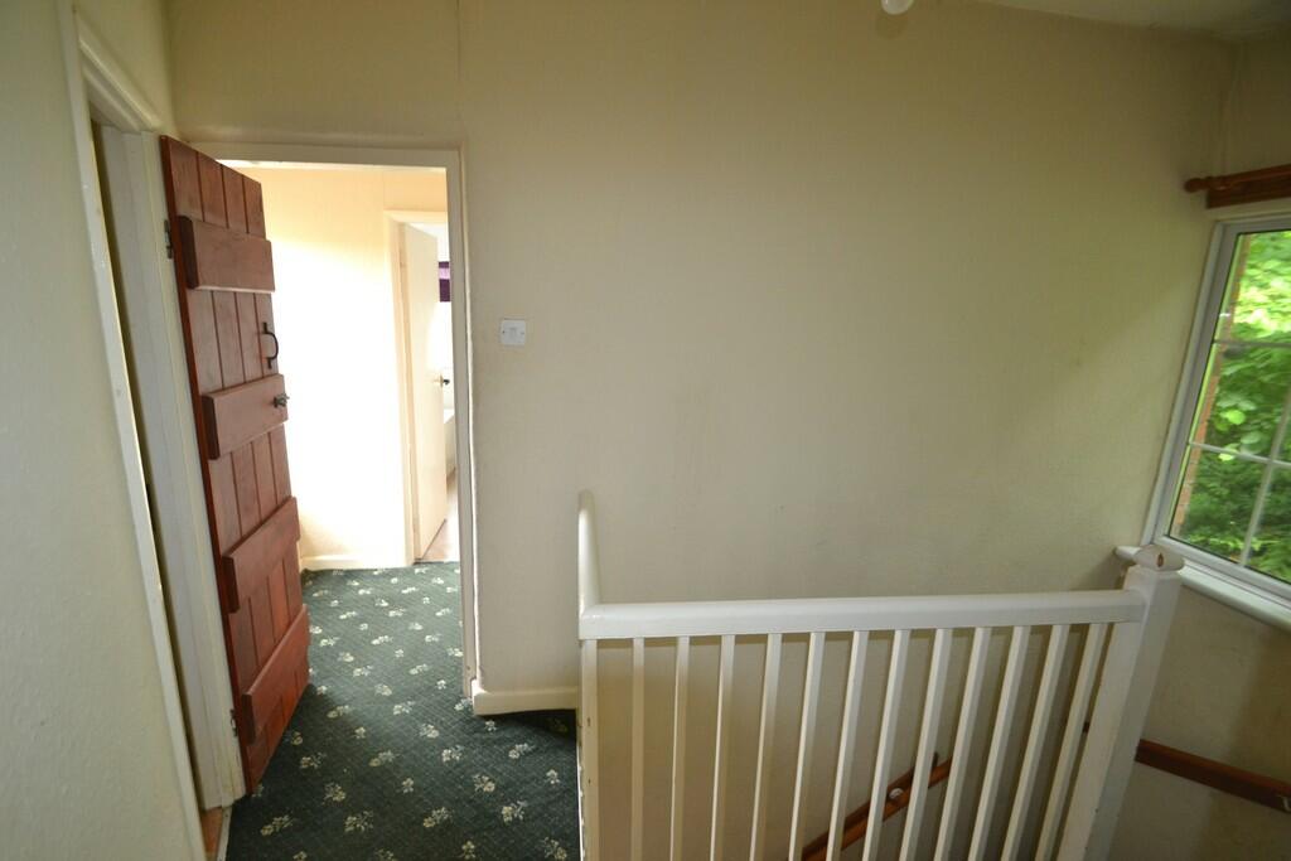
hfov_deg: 100.4
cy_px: 430
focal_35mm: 15
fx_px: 538
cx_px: 646
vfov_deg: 77.3
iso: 560
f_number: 3.5
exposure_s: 1/60
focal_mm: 10
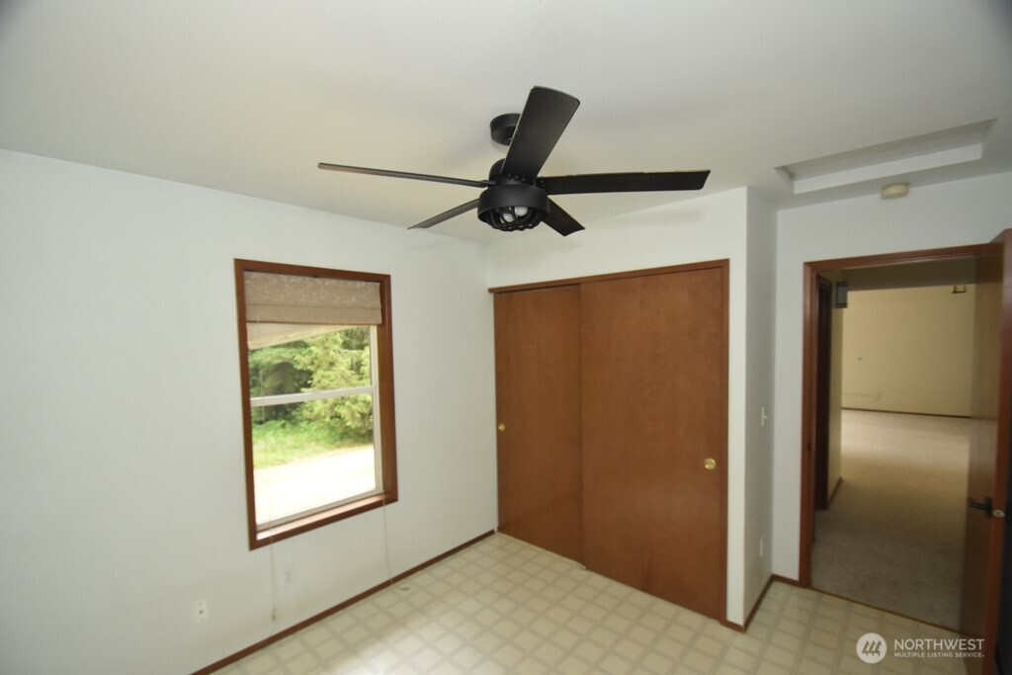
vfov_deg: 77.3
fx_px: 422
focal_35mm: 15
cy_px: 338
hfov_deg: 100.4
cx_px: 506
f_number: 4
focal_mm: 10
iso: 1600
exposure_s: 1/125
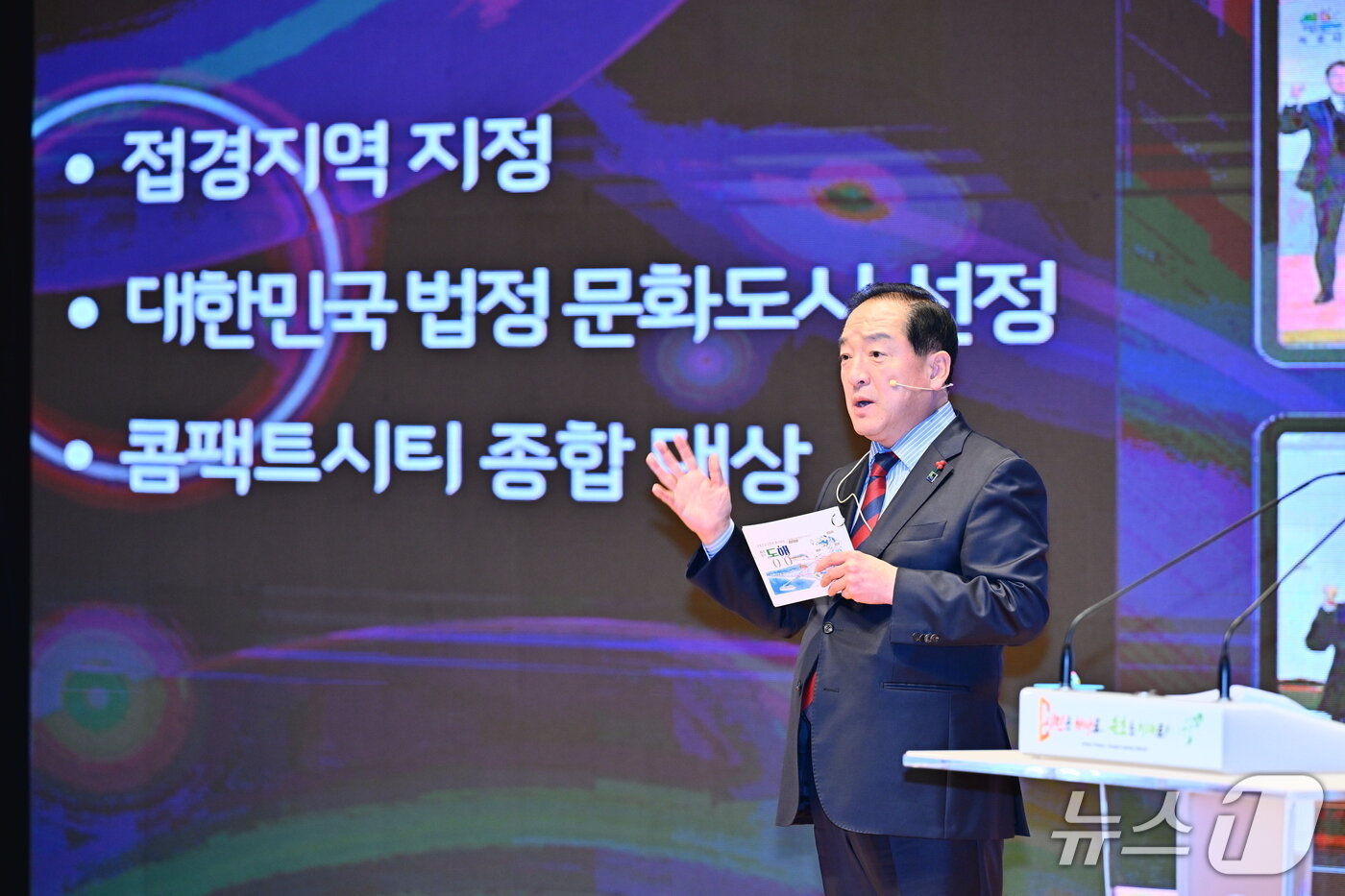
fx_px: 6911
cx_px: 672
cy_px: 448
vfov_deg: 7.4
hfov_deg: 11.1
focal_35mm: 185
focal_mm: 185
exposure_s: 1/160
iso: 800
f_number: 4.5
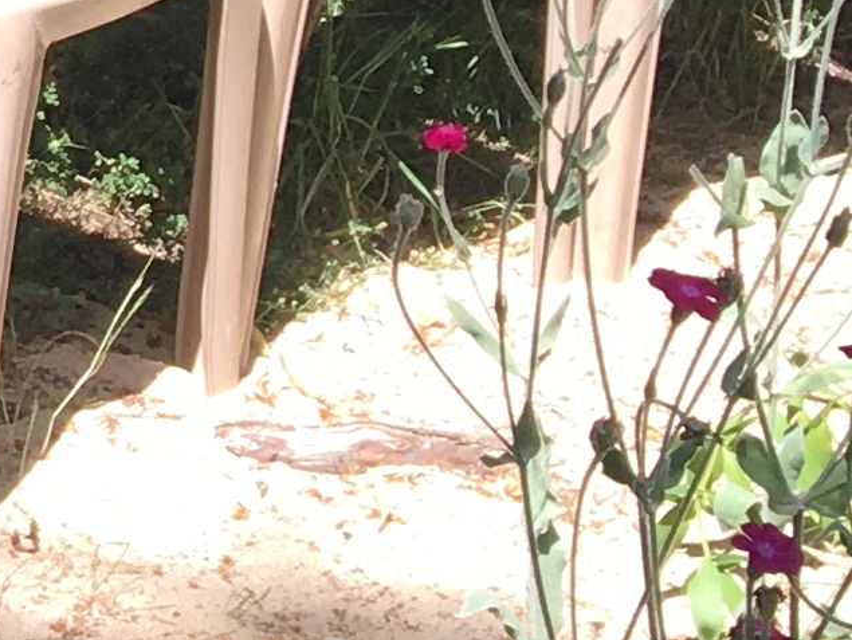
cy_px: -431
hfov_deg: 9.2
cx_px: -1434
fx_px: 4531
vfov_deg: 7.9
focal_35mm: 184
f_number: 2.2
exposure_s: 1/541
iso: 25
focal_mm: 4.15
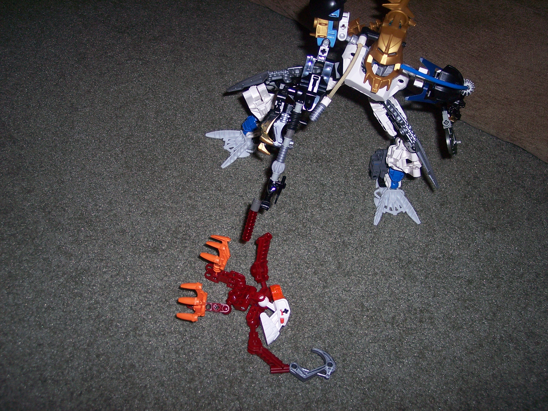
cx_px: 274
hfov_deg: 47.9
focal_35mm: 39
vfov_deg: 36.8
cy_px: 206
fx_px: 617
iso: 100
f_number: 2.8
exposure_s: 1/60
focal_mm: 8
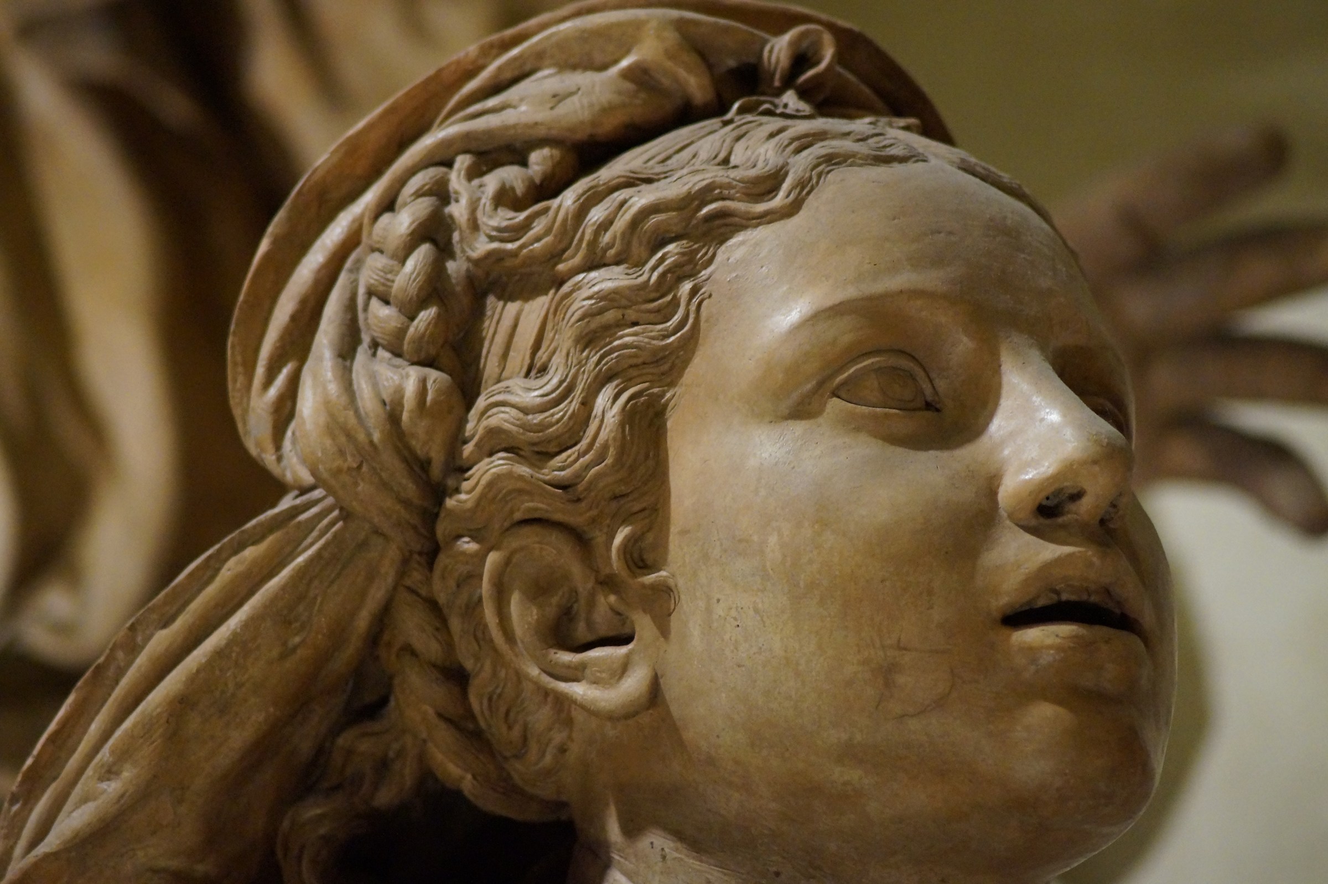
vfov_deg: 5.1
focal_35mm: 270
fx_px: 9953
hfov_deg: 7.6
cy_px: 442
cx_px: 664
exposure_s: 1/30
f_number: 4.5
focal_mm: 180
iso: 3200
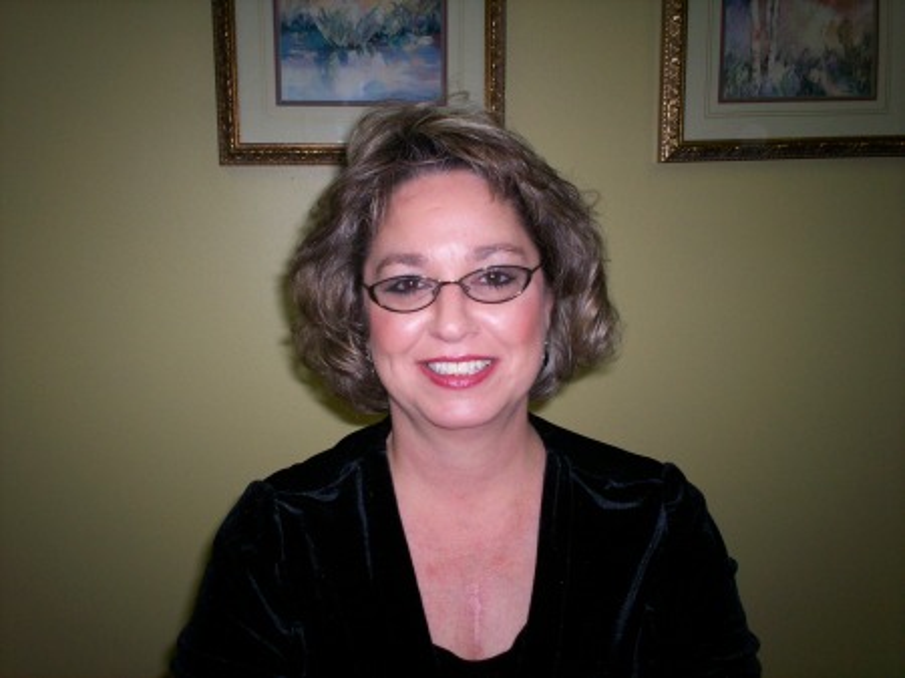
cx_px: 452
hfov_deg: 51.4
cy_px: 339
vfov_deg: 39.6
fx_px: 941
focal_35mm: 36
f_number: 4.5
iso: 140
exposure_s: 1/60
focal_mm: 6
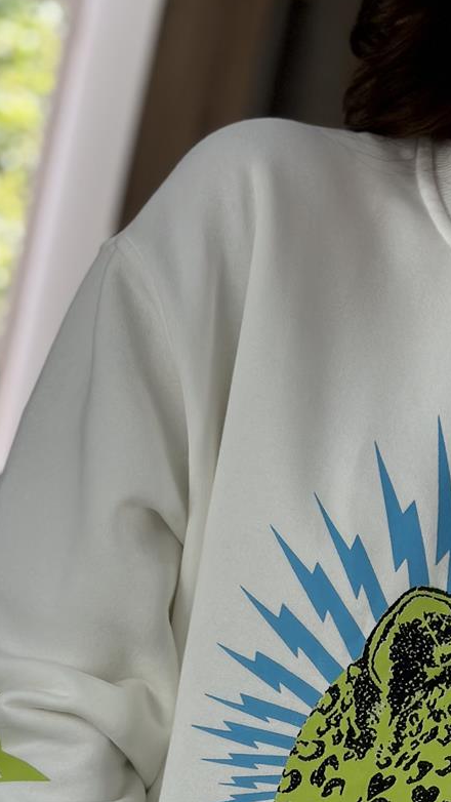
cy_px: 762
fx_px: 2274
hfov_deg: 11.2
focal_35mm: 107
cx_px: 429
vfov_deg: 19.5
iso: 80
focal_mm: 6.86
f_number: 1.78
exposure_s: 1/521
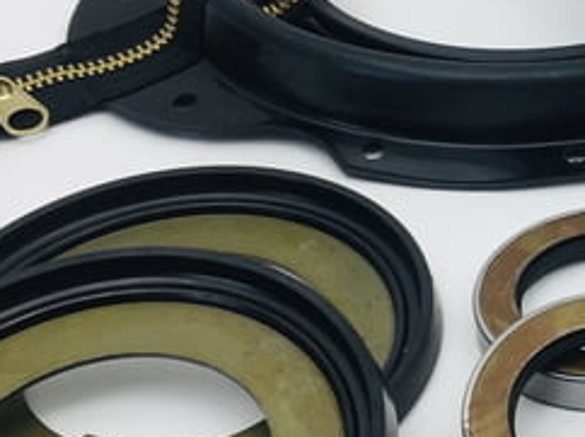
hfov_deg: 15.9
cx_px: 863
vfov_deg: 13.0
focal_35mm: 114
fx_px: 1925
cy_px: 151
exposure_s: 1/120
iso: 25
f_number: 2.2
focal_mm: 4.15
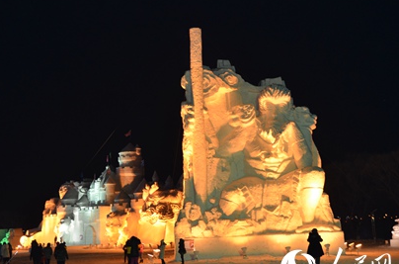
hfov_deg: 34.8
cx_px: 221
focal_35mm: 58
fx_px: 637
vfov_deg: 23.4
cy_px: 133
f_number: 4
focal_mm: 31
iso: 800
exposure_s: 1/60
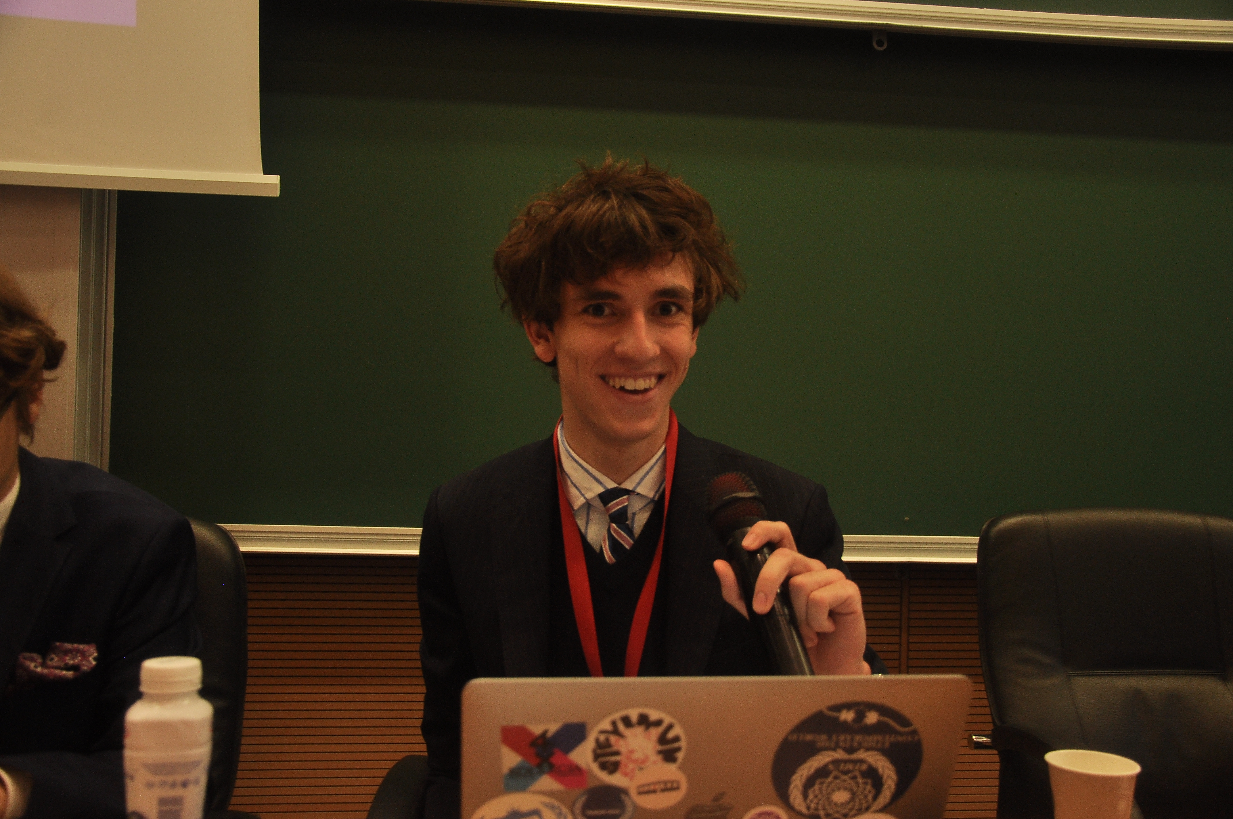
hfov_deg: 53.2
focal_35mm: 36
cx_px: 616
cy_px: 410
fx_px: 1231
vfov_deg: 36.8
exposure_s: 1/80
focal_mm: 24
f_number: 3.8
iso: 400
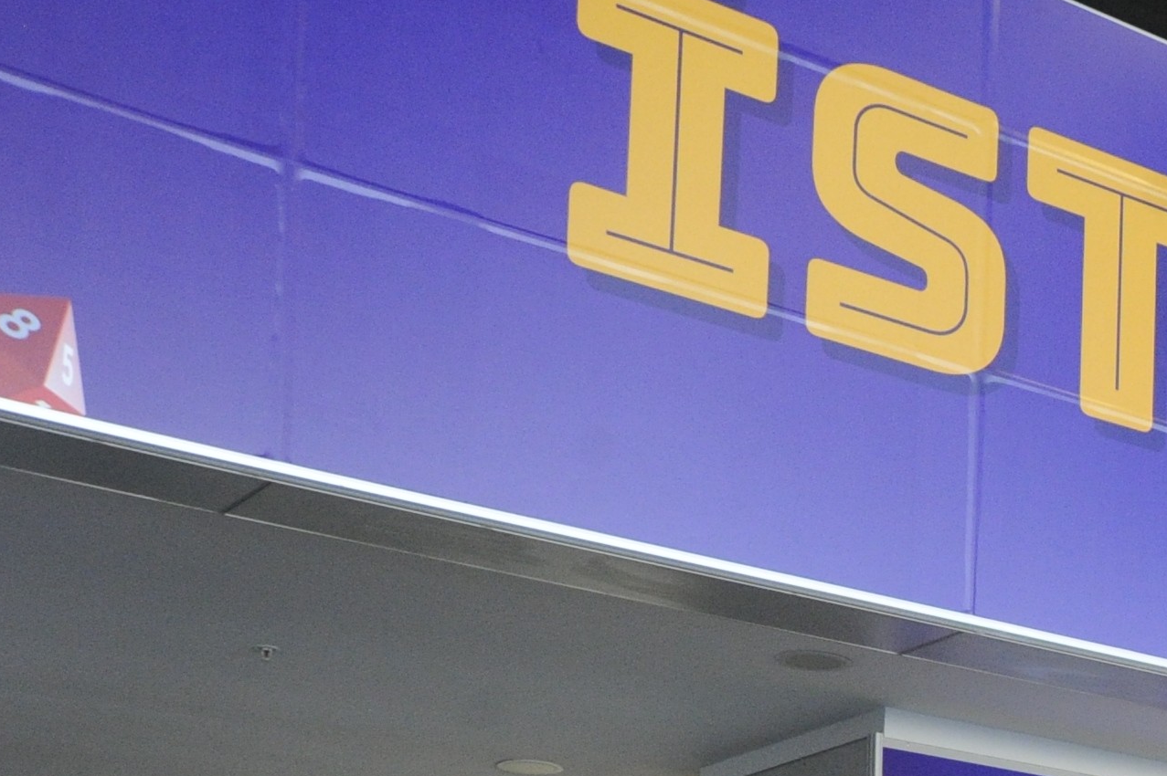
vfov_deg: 15.6
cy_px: 1190
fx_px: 2592
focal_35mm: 80
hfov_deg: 21.5
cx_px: 1731
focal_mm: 24
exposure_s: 1/100
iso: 4000
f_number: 5.6
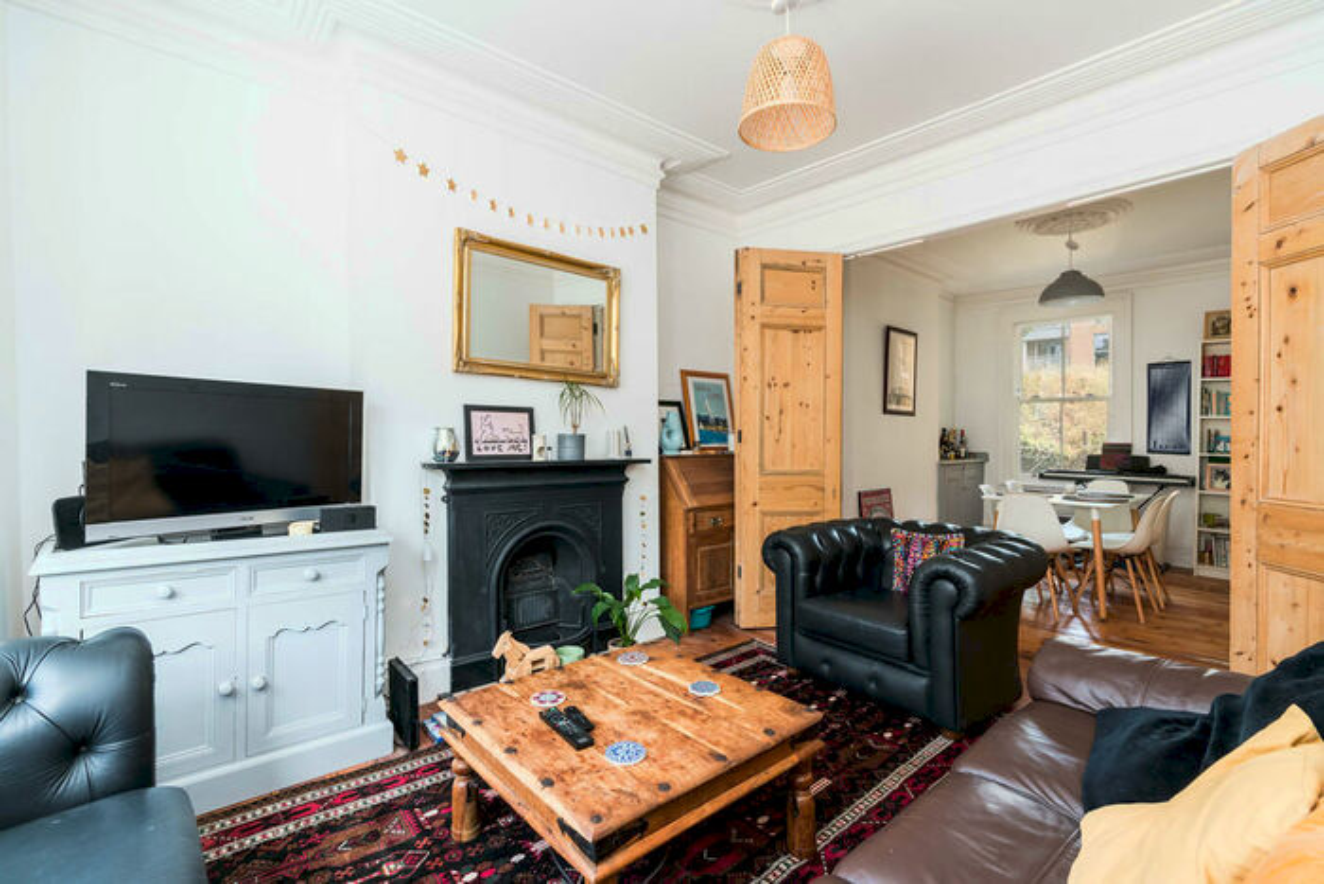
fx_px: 589
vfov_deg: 73.8
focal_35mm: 16
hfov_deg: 96.7
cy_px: 442
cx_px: 662
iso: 250
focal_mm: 16
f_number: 8
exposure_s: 1/8
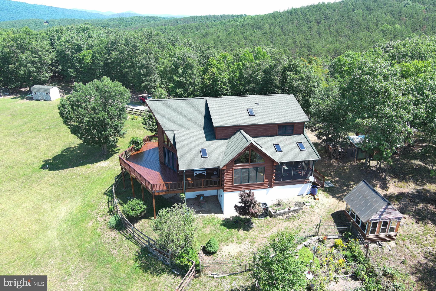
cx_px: 218
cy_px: 146
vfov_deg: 45.0
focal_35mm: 29
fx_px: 351
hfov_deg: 63.7
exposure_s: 1/324
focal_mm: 10.57
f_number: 2.8
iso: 100
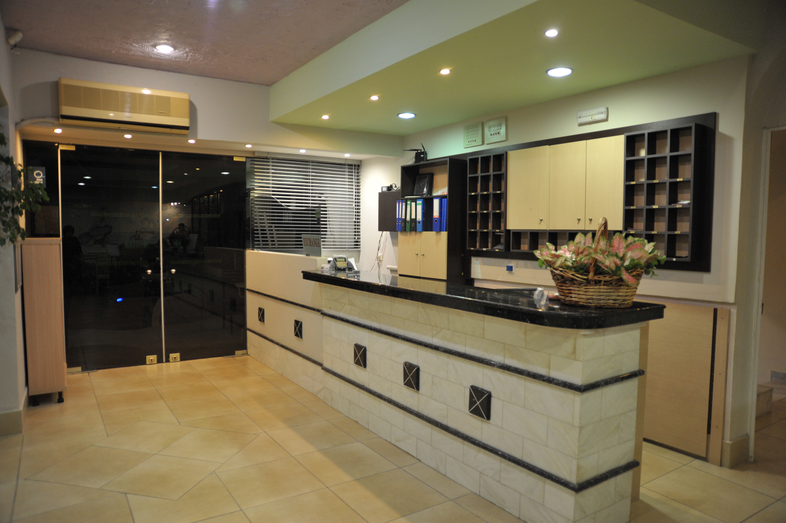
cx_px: 393
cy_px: 262
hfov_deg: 73.8
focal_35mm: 24
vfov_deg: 53.1
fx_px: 524
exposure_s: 1/60
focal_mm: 24
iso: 1600
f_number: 2.8
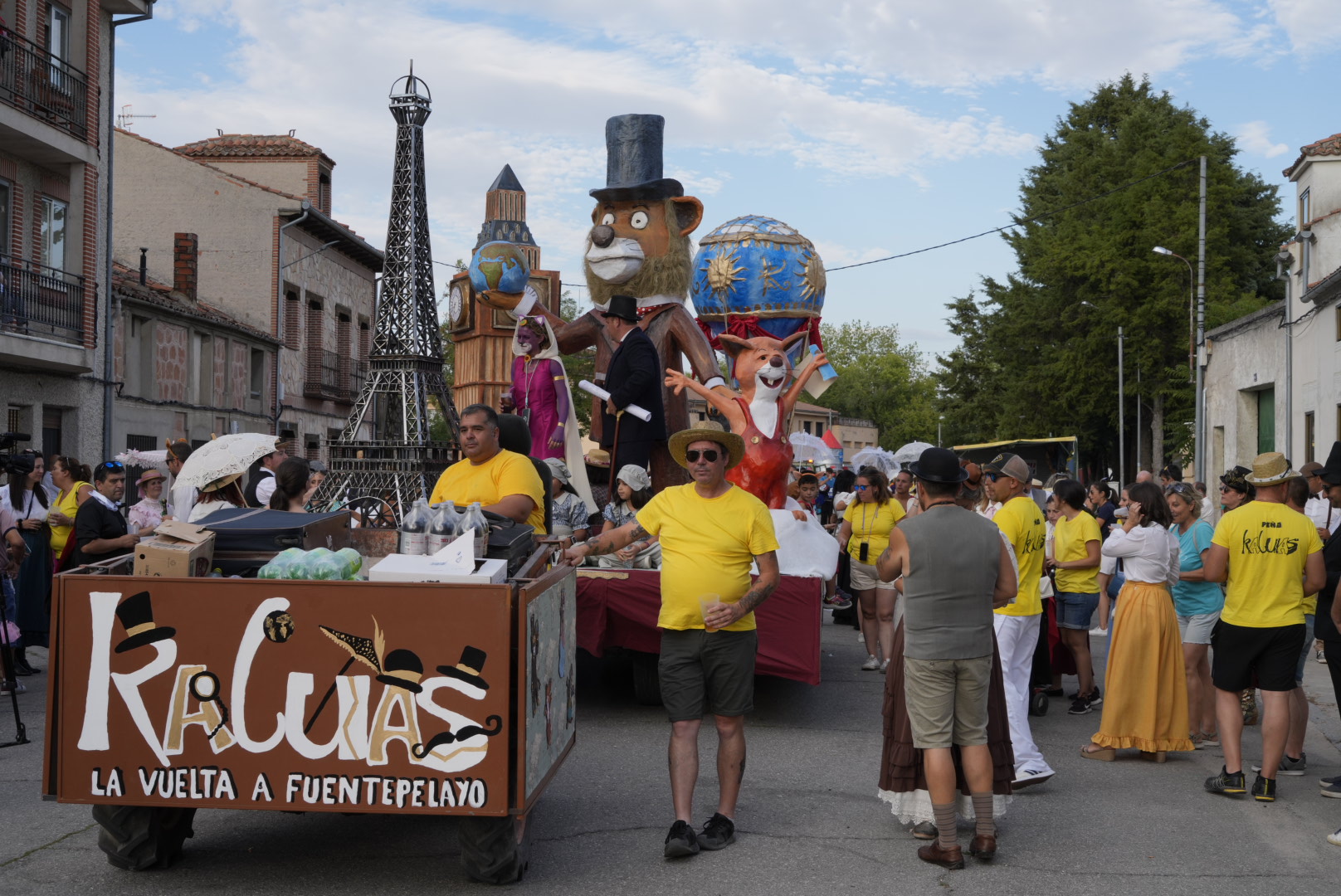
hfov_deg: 41.9
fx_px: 1752
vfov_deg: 28.7
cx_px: 670
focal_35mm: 47
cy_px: 448
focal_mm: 47
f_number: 11
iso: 400
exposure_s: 1/200
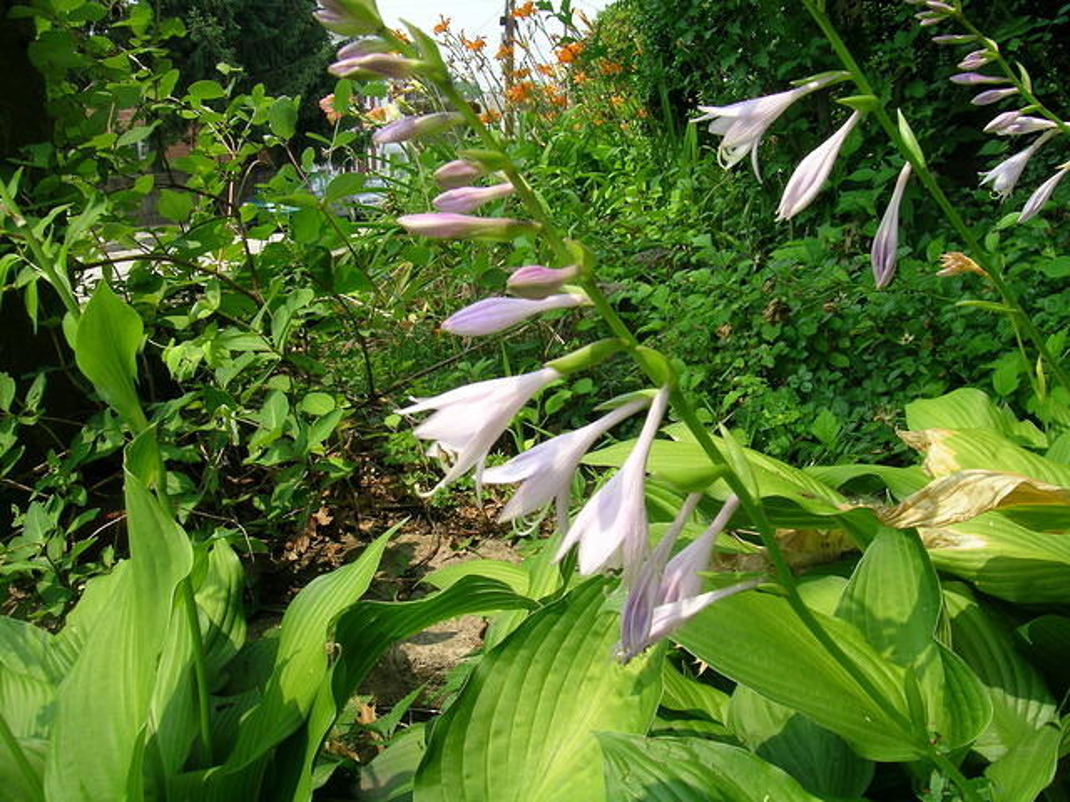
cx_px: 535
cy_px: 401
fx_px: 865
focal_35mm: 28
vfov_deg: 49.7
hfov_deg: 63.4
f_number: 7.9
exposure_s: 1/121
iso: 50
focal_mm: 5.8
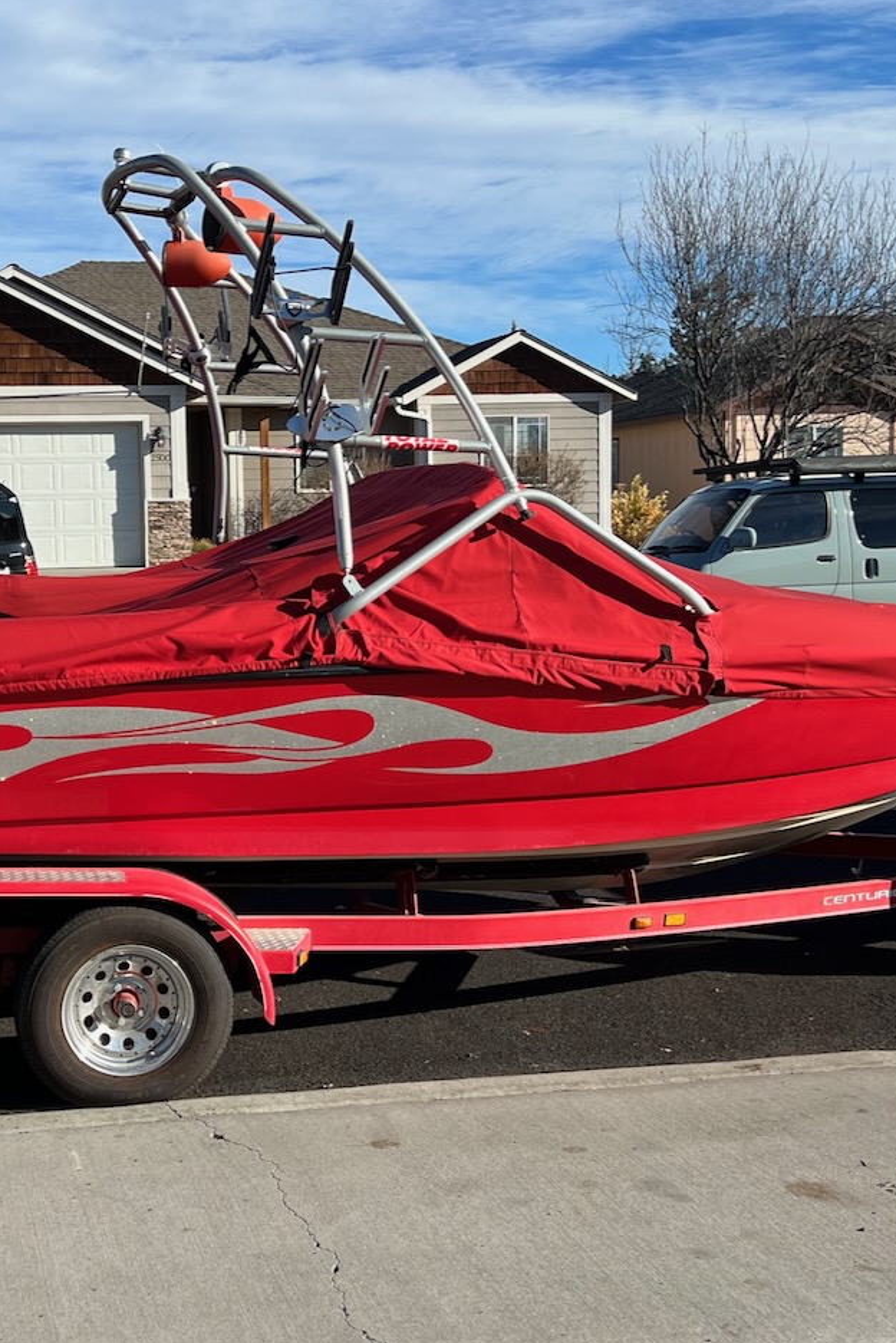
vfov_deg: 51.9
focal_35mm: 37
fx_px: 1380
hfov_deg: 35.2
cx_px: 228
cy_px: 661
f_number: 1.5
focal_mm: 5.7
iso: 50
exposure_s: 1/3831
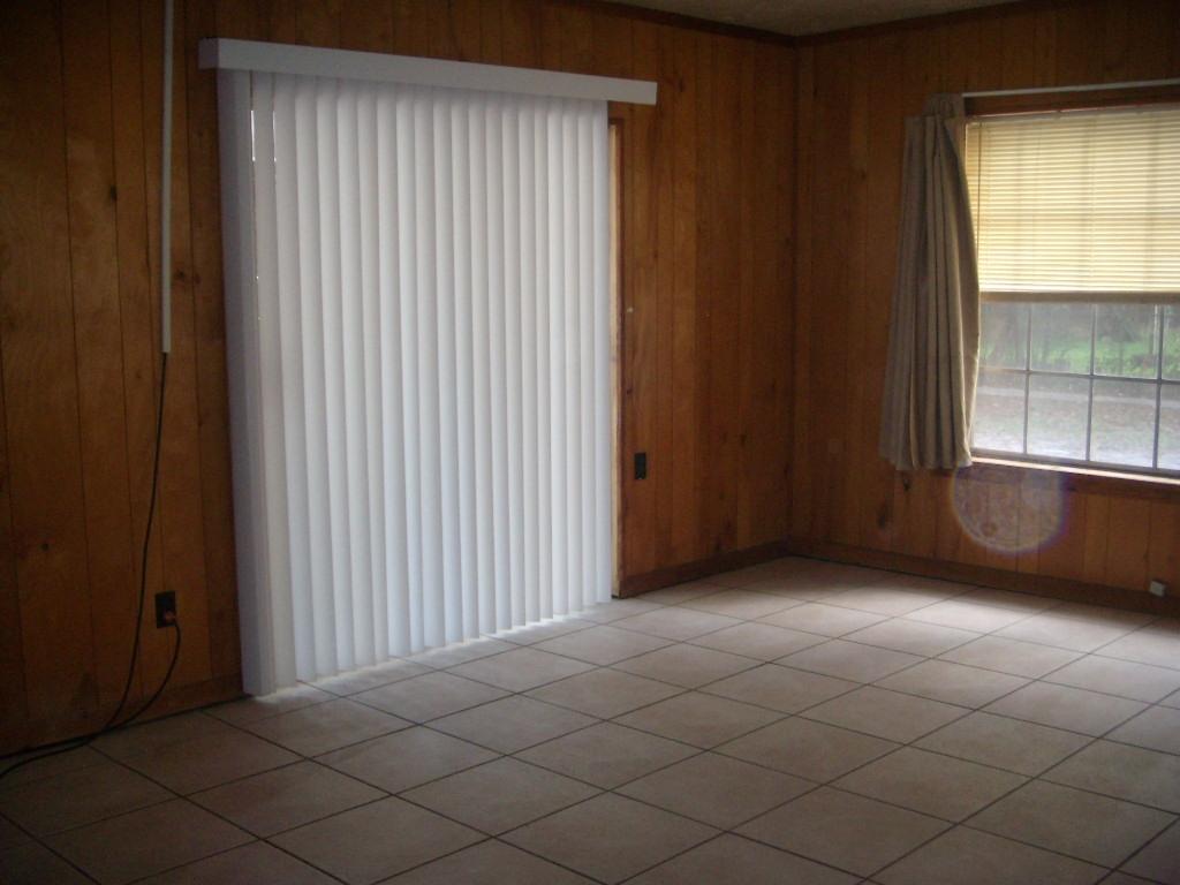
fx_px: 1295
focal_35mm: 38
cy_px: 442
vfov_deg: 37.7
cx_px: 590
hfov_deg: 49.0
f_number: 3.5
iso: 195
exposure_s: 1/30.3
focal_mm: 6.4
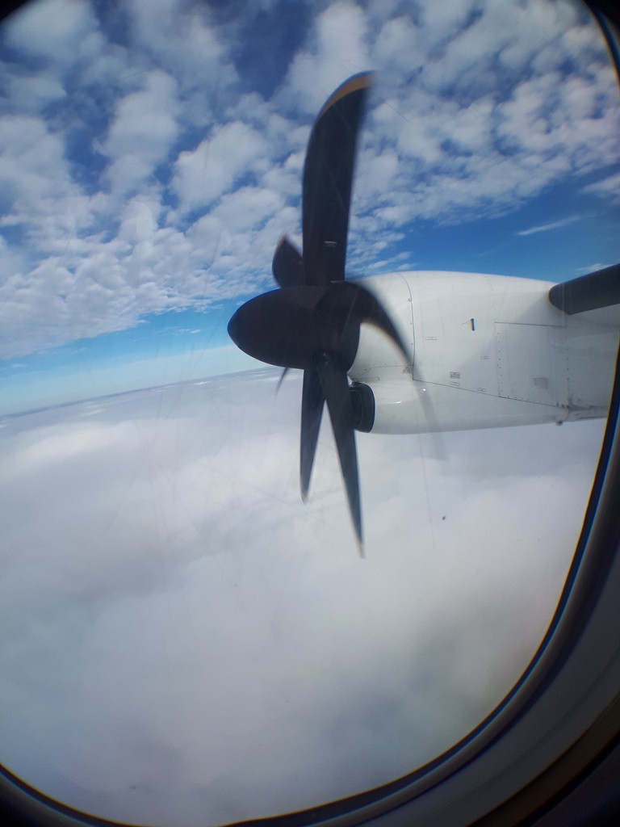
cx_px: 310
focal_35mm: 27
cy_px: 414
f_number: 1.9
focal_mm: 3.6
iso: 40
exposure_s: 1/1140
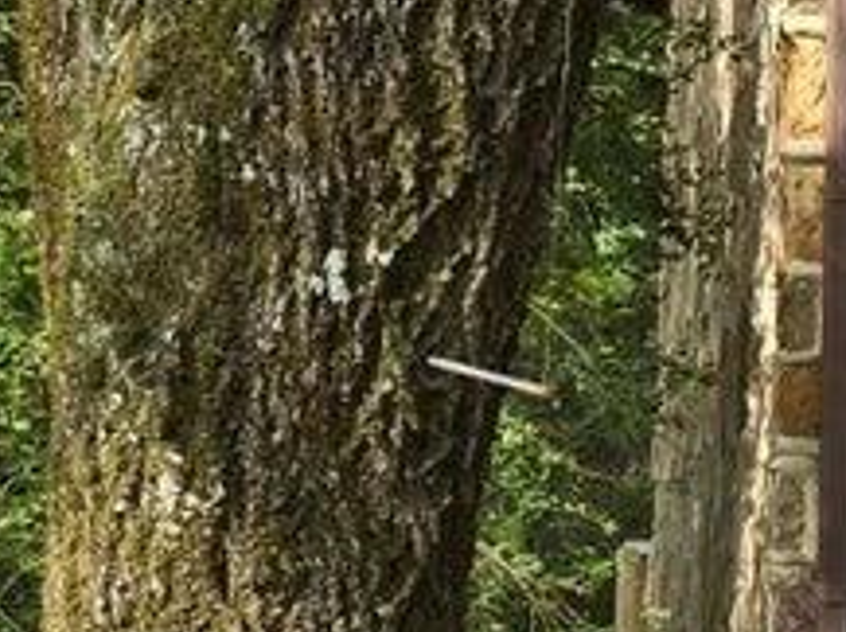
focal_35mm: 145
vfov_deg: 10.2
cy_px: 495
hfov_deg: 11.0
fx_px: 3538
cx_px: 2173
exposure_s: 1/426
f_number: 1.8
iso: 25
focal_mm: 5.4
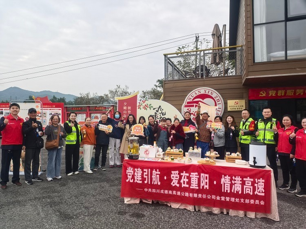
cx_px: 153
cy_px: 114
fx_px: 212
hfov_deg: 71.6
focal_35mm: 24
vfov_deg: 56.8
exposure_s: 1/321
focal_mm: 5.75
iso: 50
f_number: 4
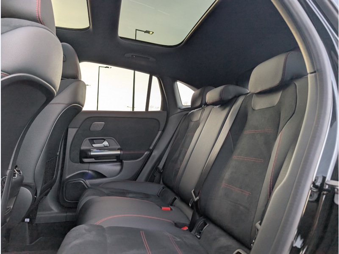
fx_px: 235
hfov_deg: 71.6
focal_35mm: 24
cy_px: 127
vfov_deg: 56.8
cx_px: 170
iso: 52
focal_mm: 6.9
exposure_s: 1/120
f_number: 1.68
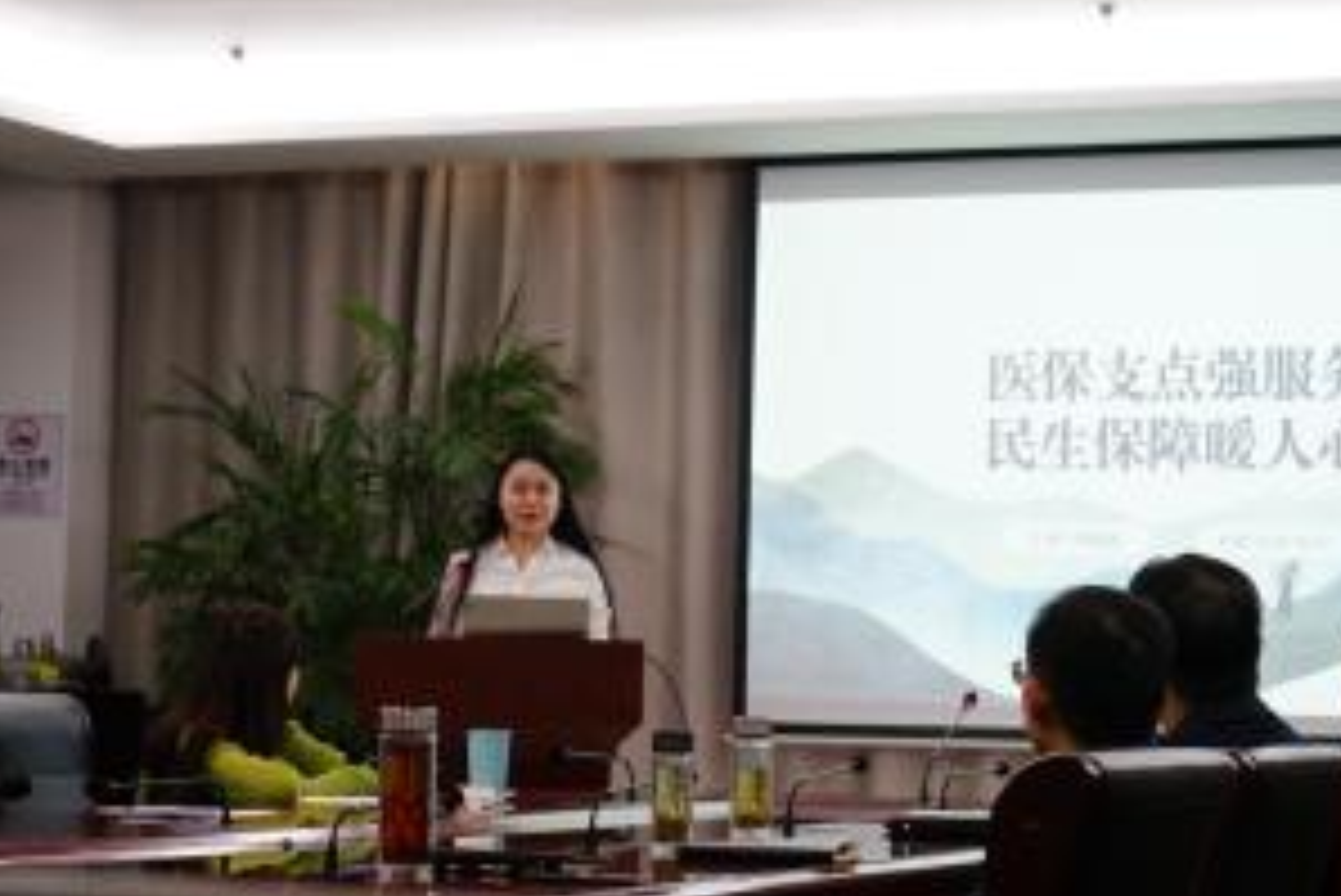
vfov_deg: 14.6
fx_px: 3503
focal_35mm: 94
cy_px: 561
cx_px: 752
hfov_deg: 21.7
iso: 3200
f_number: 5.6
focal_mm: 70
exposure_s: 1/200
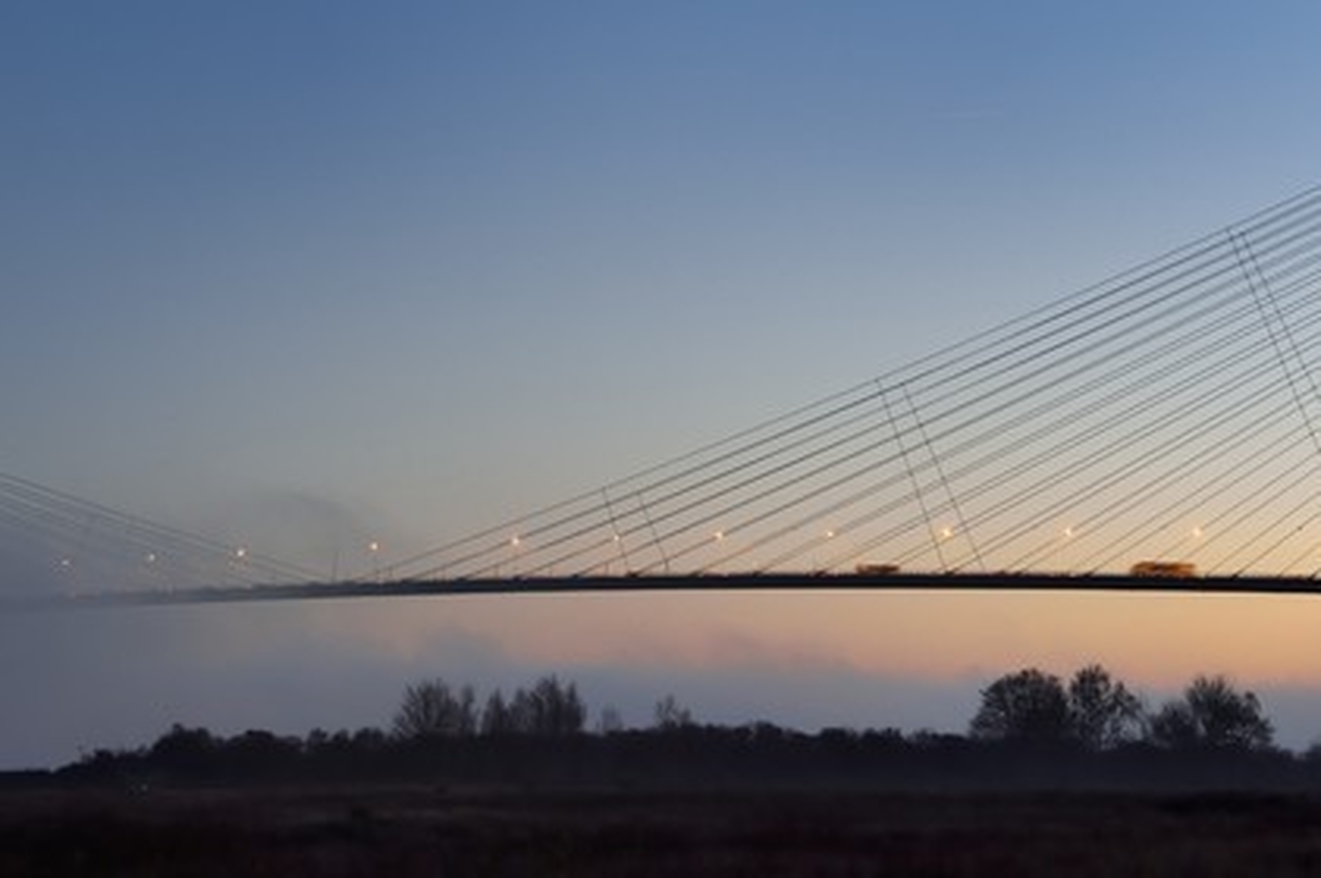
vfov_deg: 13.4
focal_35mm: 102
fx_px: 3740
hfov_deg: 20.0
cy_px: 439
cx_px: 660
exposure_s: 1/10
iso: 800
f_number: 5.6
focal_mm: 102
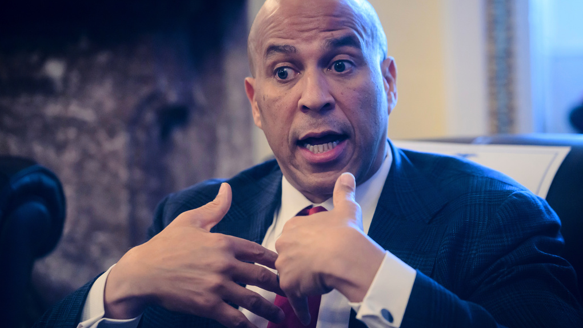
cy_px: 156
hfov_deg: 13.2
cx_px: 292
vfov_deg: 7.4
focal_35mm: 163
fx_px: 2520
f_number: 3.2
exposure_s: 1/250
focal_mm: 155
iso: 4000
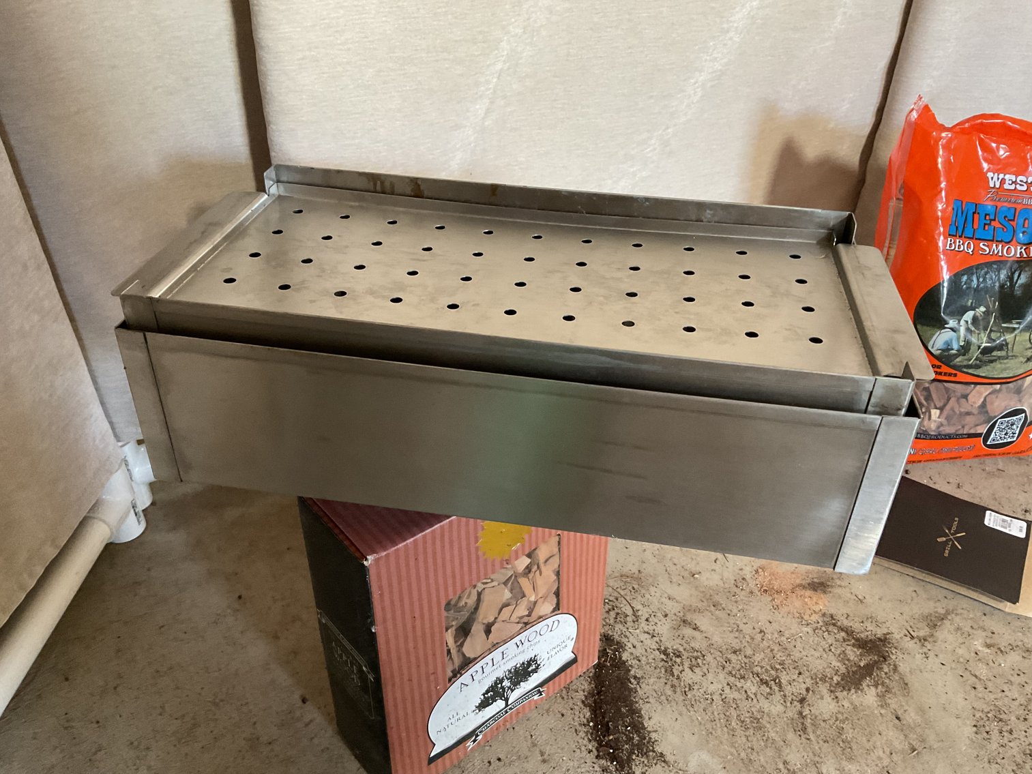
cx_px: 516
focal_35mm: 29
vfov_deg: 48.2
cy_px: 387
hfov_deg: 61.7
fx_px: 865
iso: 200
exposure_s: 1/50
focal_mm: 3
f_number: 1.8
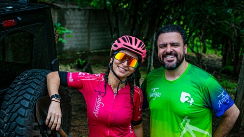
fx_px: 529
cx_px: 99
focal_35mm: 82
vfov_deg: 14.7
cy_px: 110
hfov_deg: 25.9
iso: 250
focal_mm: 35
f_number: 3.2
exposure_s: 1/1600
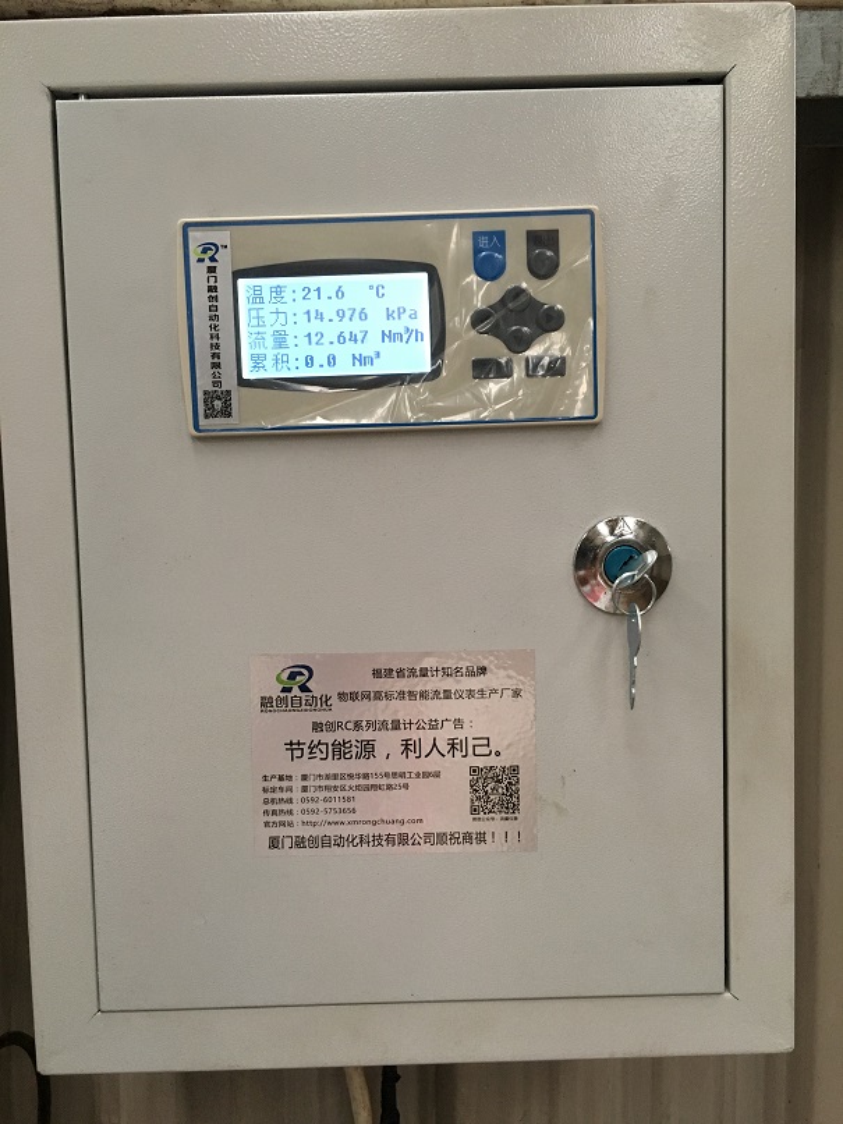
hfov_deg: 48.2
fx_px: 942
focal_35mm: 29
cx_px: 422
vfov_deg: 61.7
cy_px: 562
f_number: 2.2
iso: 200
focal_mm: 4.15
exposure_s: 1/33
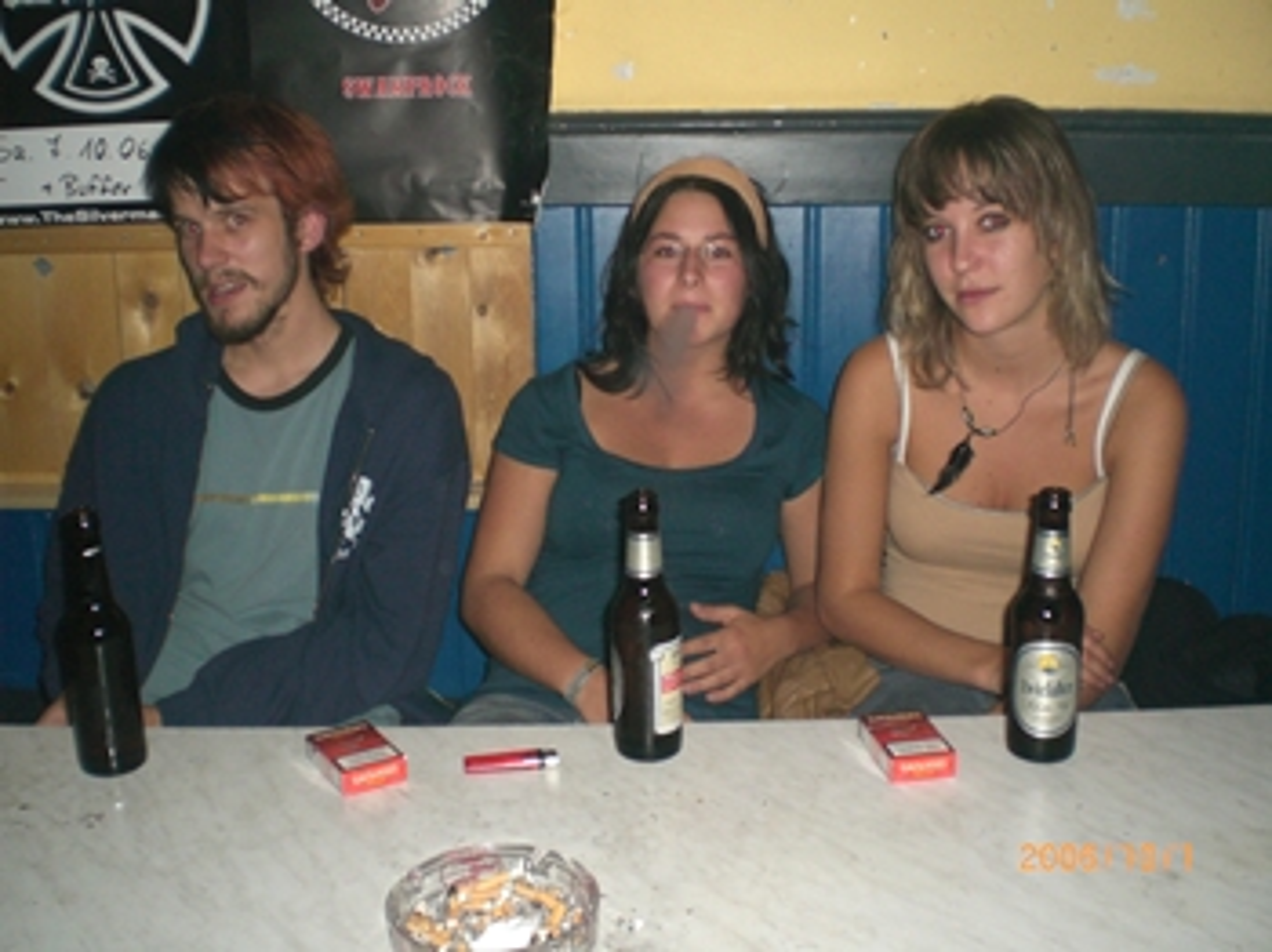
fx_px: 1395
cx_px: 636
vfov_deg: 37.7
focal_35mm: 38
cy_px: 476
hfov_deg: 49.0
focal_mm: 6.3
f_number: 3.1
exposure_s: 1/30
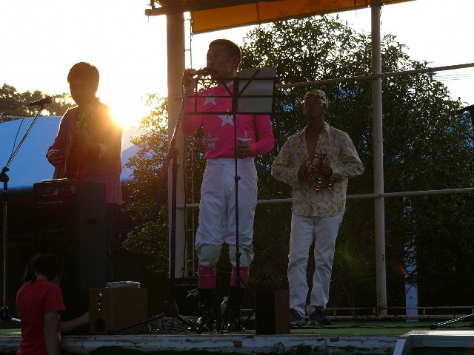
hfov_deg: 18.7
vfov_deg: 14.1
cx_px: 237
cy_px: 178
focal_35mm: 105
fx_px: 1438
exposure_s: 1/200
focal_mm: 17.4
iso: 50
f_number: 2.8
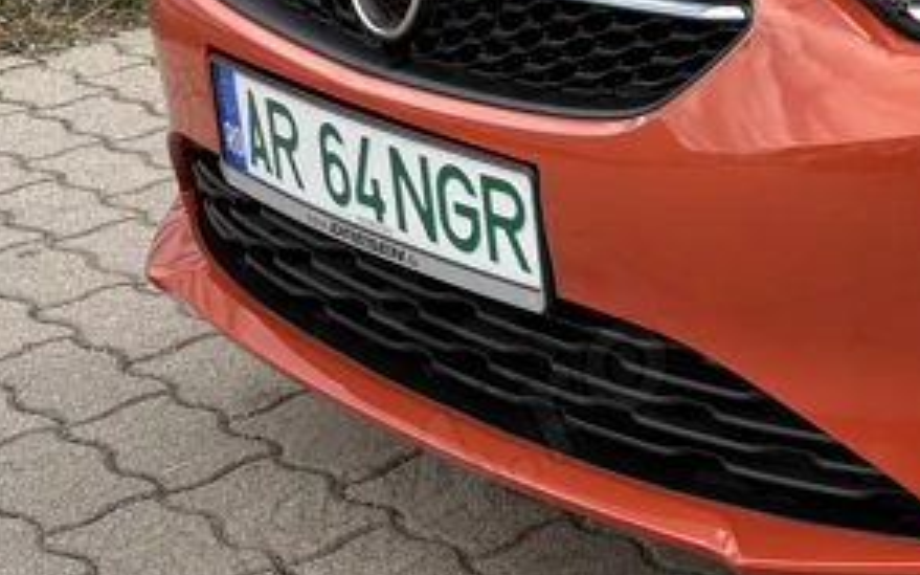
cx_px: 1432
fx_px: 2356
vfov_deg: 13.4
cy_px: -179
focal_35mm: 94
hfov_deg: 19.0
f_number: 1.6
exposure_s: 1/1239
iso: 50
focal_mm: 5.96
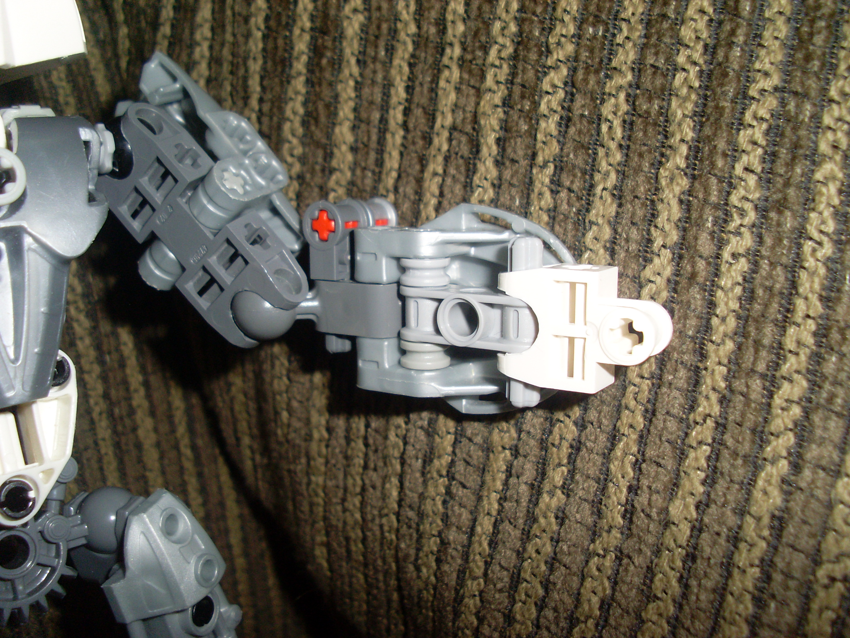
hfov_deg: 49.0
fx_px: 933
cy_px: 319
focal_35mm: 38
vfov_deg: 37.7
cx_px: 425
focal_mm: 6.3
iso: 100
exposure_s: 1/45
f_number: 7.7
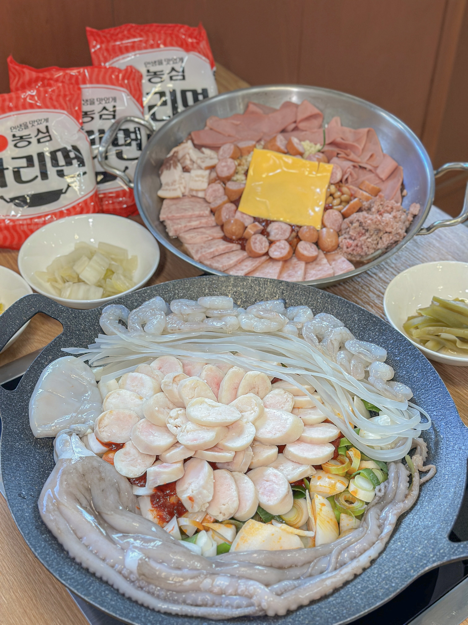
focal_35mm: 48
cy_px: 312
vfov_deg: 39.7
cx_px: 234
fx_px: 865
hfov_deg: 30.3
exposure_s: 1/160
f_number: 1.8
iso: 100
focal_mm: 6.86
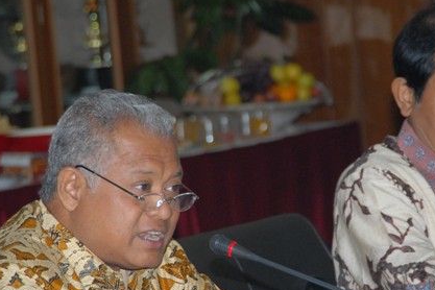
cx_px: 300
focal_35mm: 313
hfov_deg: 6.6
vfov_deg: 4.4
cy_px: 183
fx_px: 3782
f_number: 5.6
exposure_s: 1/60
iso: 640
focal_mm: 120
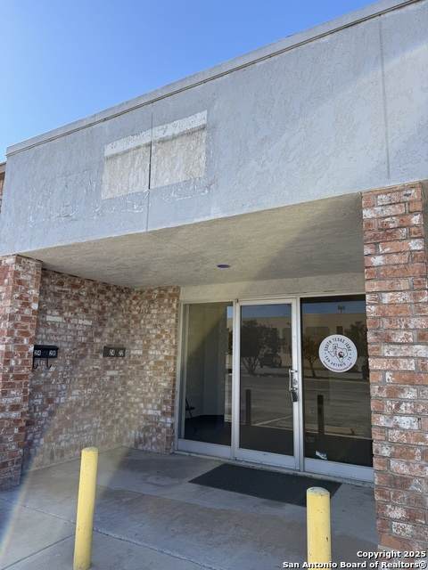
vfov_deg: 71.6
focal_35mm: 24
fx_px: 396
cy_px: 285
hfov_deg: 56.8
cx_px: 214
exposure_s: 1/2169
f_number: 1.78
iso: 80
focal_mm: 6.76
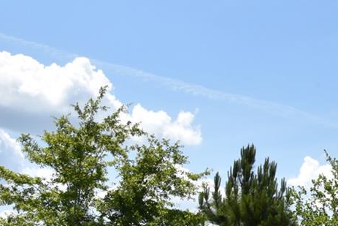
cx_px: 517
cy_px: 191
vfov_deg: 16.3
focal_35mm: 83
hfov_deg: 20.6
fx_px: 779
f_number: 16
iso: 1250
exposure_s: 1/1000
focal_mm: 24
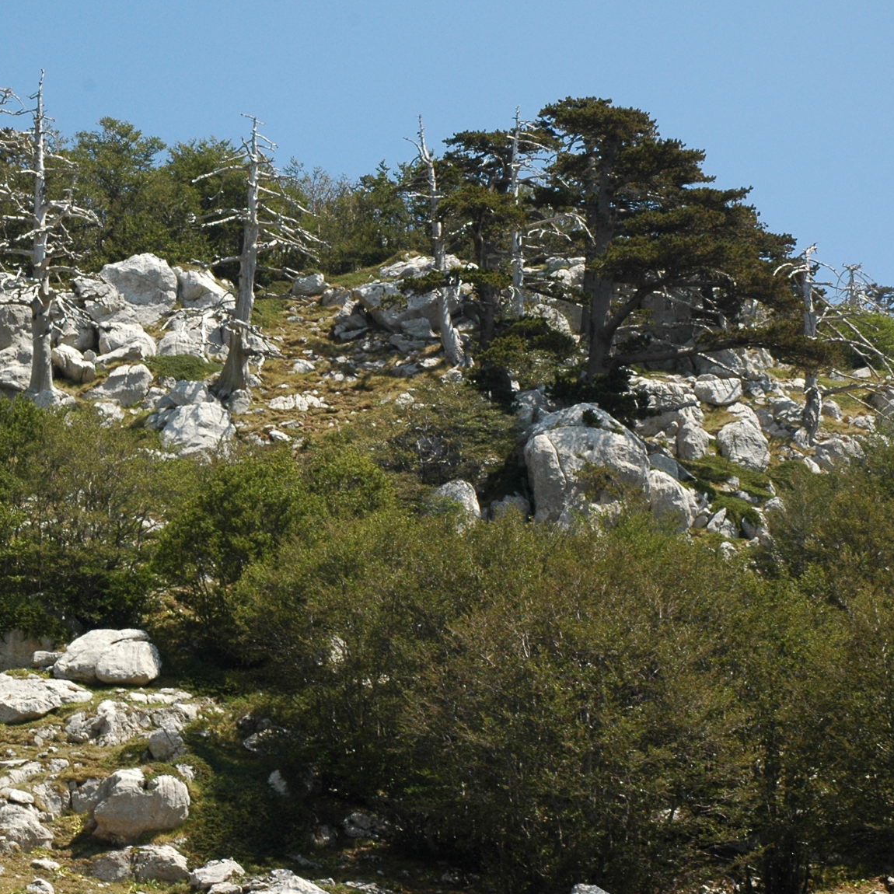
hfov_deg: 19.6
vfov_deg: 20.0
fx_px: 2537
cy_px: 459
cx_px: 87
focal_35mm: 87
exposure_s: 1/250
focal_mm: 35
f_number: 10
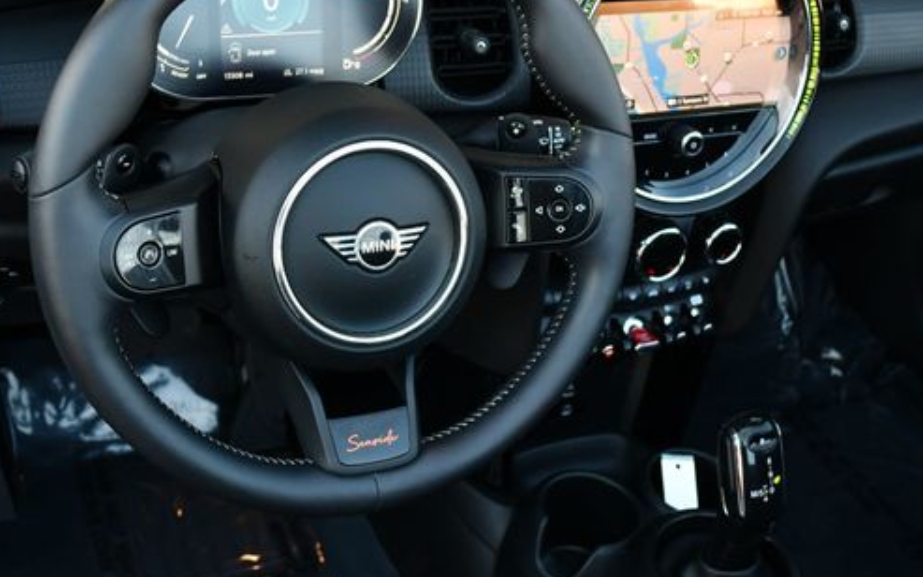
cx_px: 431
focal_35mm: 53
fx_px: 1333
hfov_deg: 38.2
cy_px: 208
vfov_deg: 24.3
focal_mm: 20
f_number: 3.8
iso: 500
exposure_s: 1/250
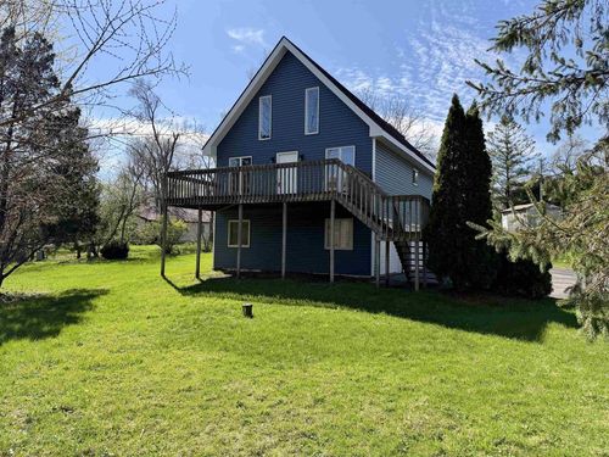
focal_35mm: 24
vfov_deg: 56.8
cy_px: 228
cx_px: 304
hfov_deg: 71.6
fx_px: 422
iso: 100
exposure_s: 1/4405
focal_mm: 6.76
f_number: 1.78
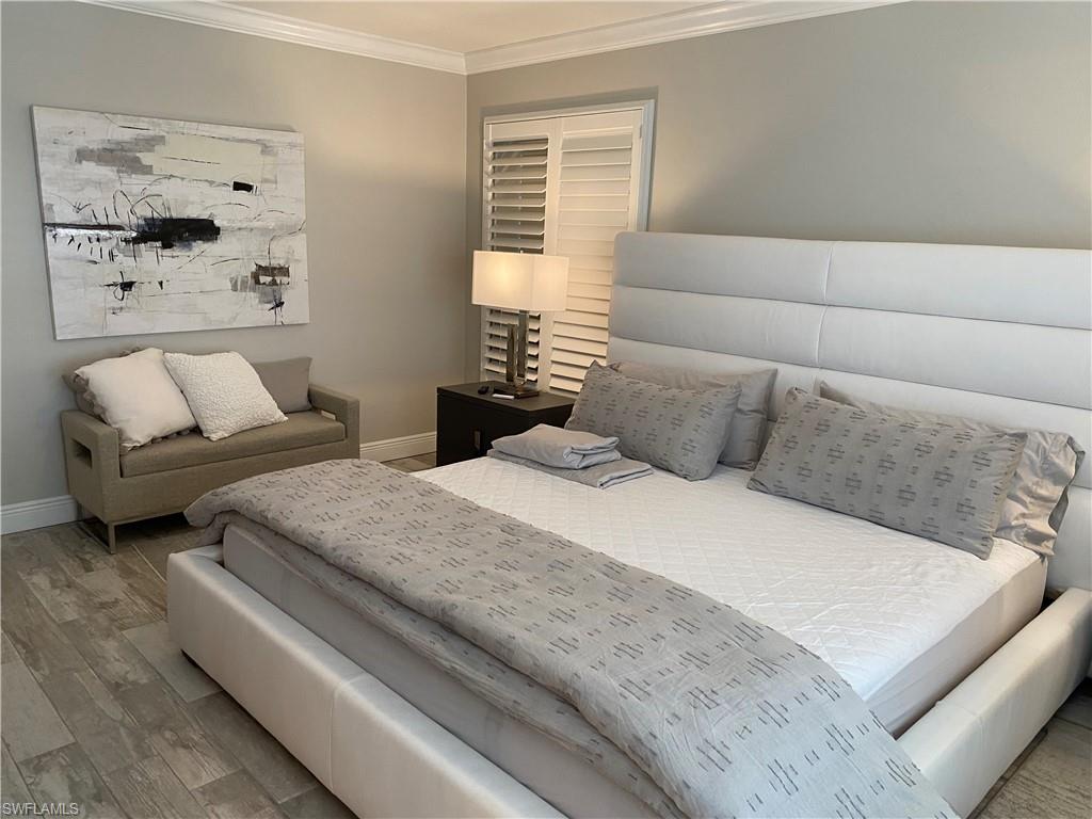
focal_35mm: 26
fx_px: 820
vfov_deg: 53.1
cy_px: 410
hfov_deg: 67.3
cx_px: 546
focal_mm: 4.25
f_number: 1.8
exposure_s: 1/60
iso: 125
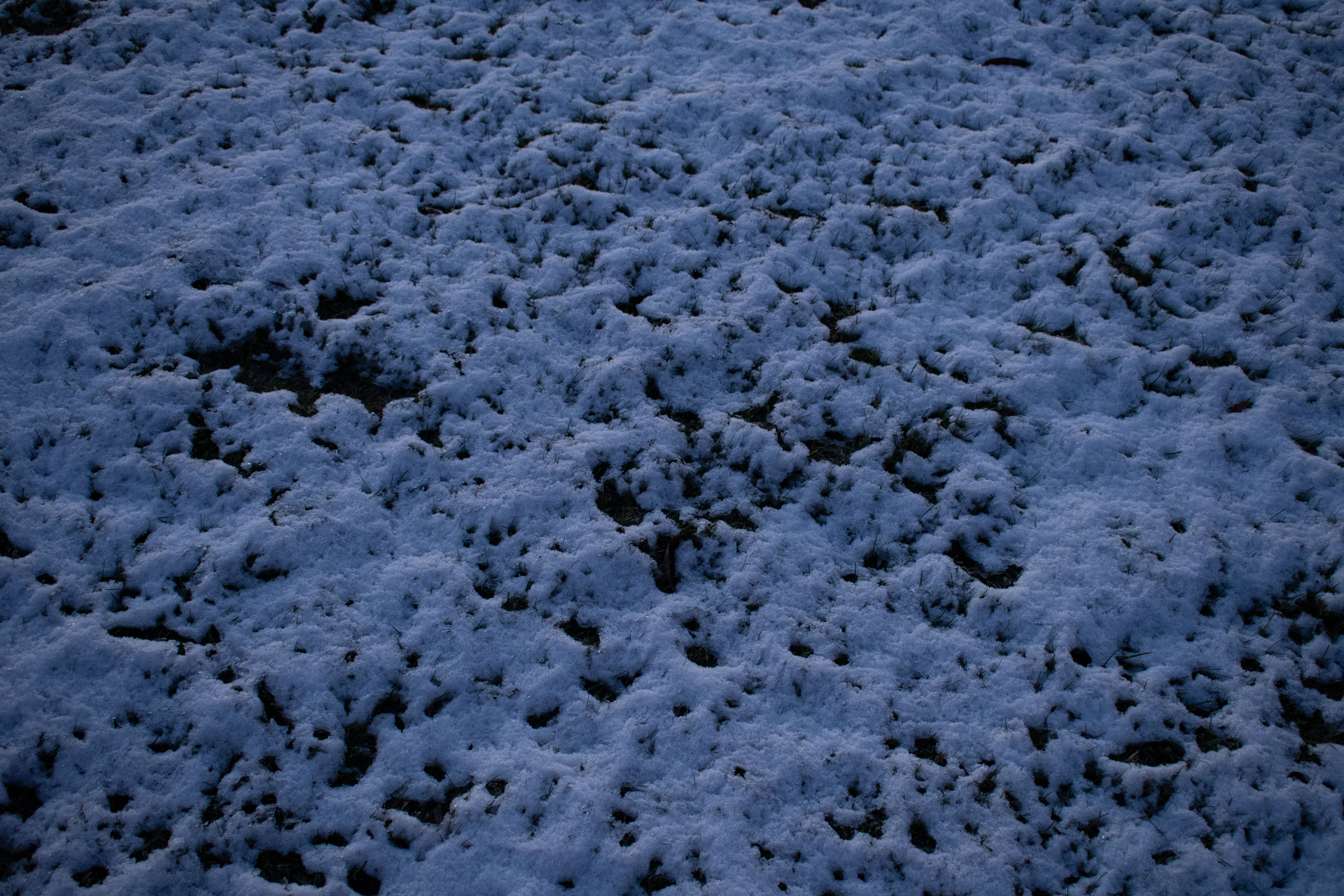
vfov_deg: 33.4
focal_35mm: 40
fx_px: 1493
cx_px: 672
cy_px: 448
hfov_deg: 48.5
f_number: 4.5
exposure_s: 1/60
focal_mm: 27
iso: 1250
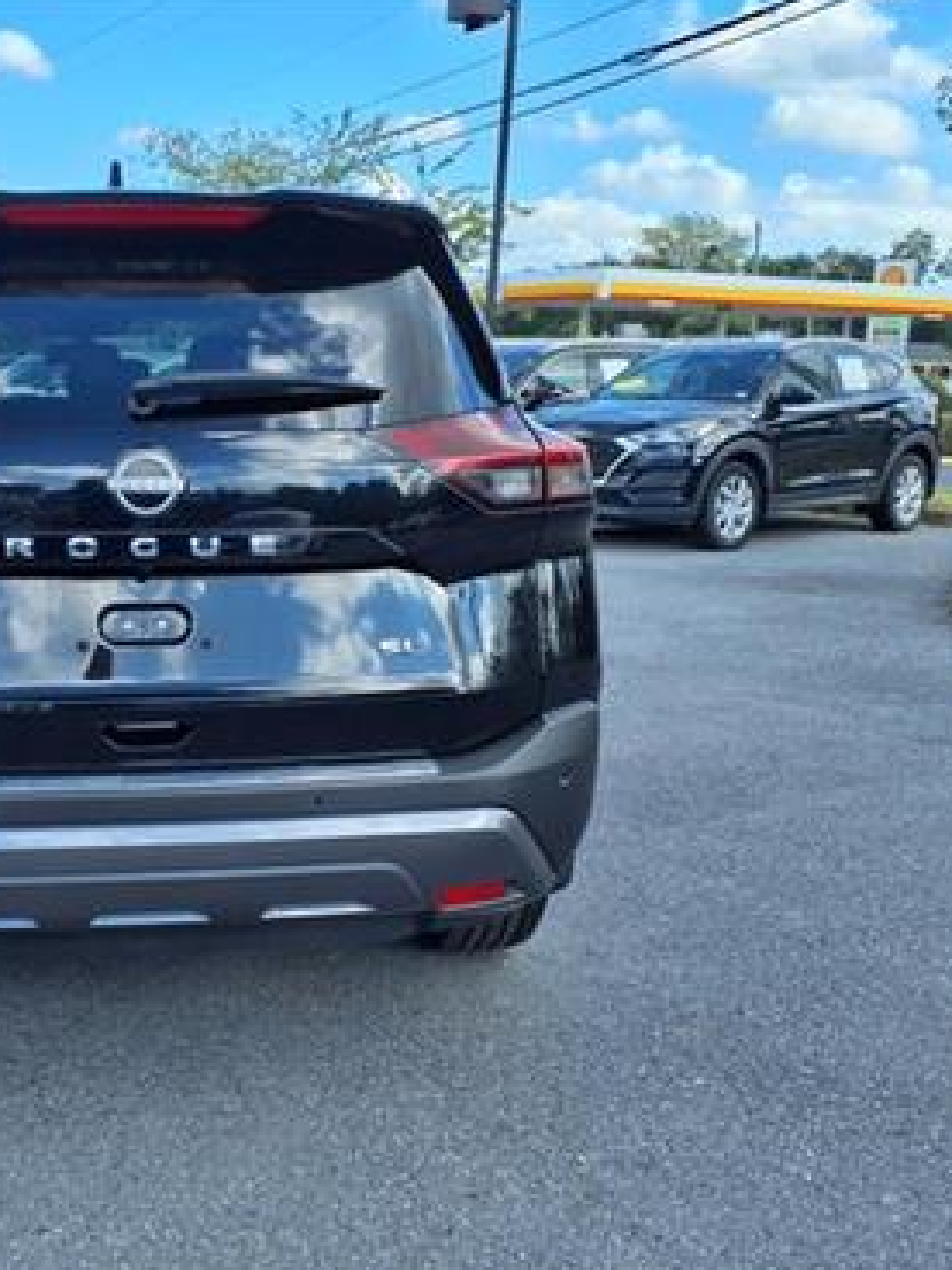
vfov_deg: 50.1
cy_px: 642
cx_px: 159
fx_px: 1357
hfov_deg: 37.0
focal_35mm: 37
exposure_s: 1/769
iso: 40
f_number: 1.9
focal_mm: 3.58
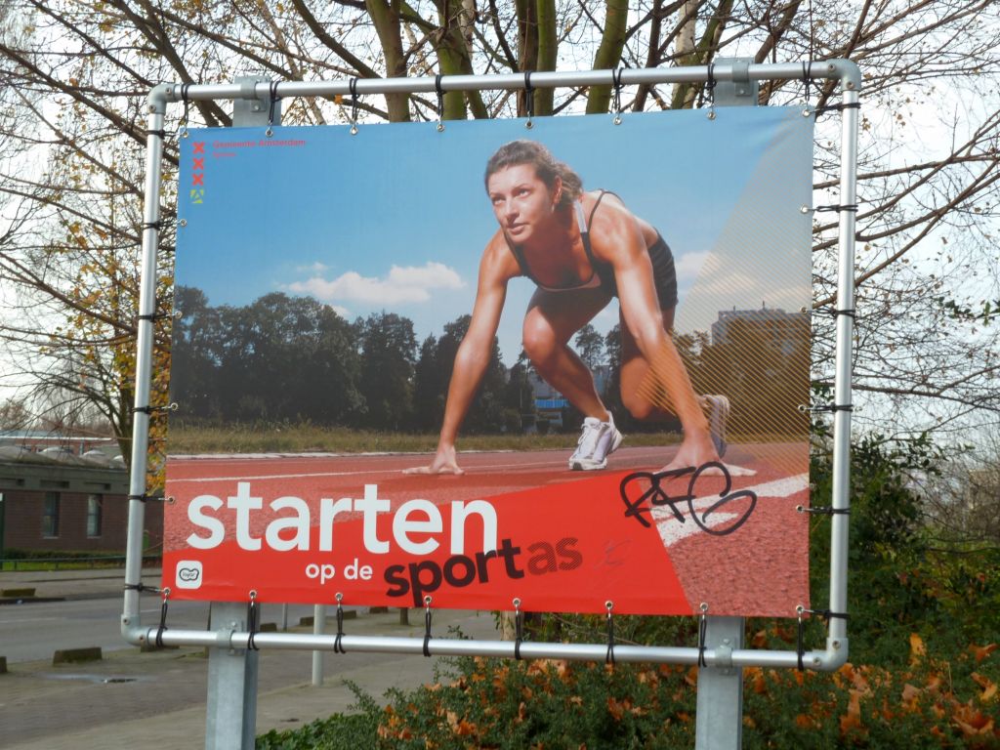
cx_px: 500
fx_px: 1936
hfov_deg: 29.0
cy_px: 375
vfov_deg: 21.9
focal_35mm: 67
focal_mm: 11
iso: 80
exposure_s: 1/125
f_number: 4.1
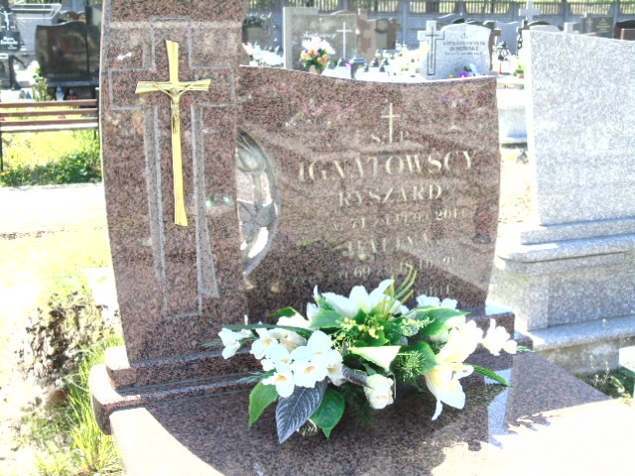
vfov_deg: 31.5
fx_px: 844
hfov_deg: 41.2
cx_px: 318
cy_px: 238
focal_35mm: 46
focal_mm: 8.2
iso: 80
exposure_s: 1/100
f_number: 4.1
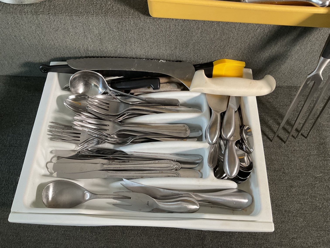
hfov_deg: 61.7
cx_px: 165
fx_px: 276
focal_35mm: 29
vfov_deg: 48.2
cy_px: 124
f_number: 1.8
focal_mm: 3
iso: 100
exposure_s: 1/60
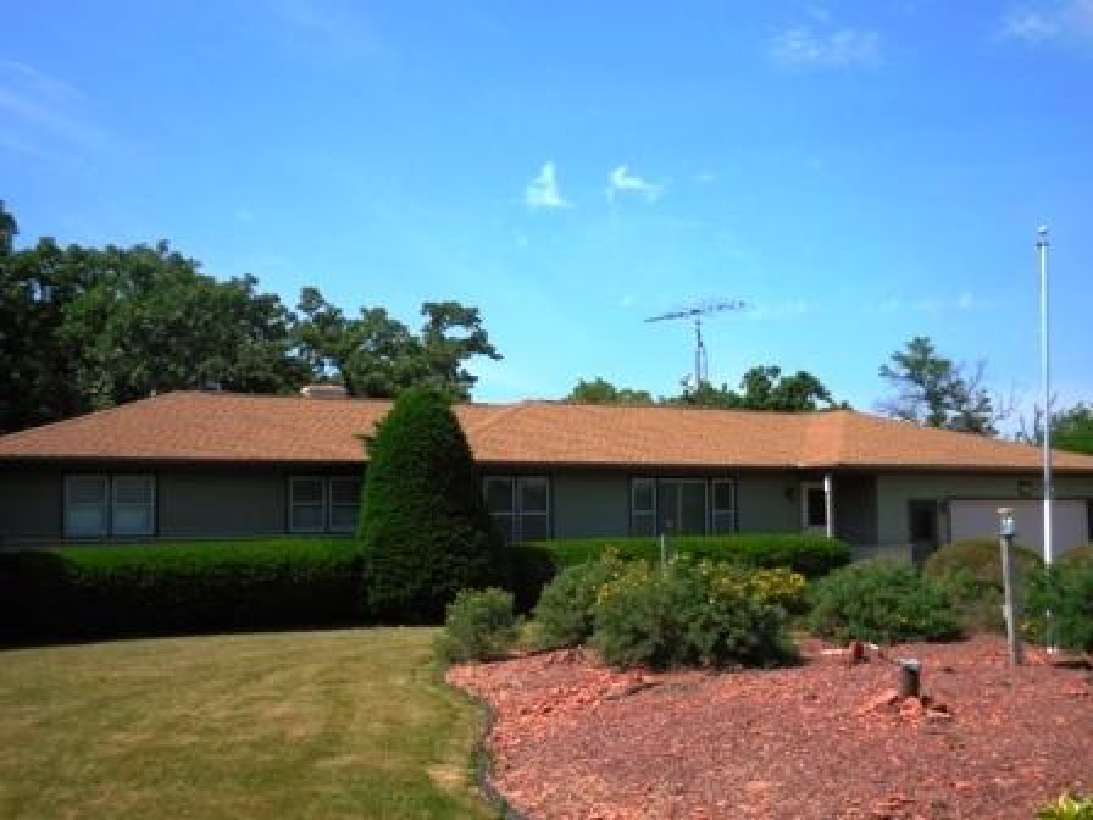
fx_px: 1231
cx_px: 546
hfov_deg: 47.9
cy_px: 410
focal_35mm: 39
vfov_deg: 36.8
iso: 125
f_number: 3.9
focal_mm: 7
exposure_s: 1/2000
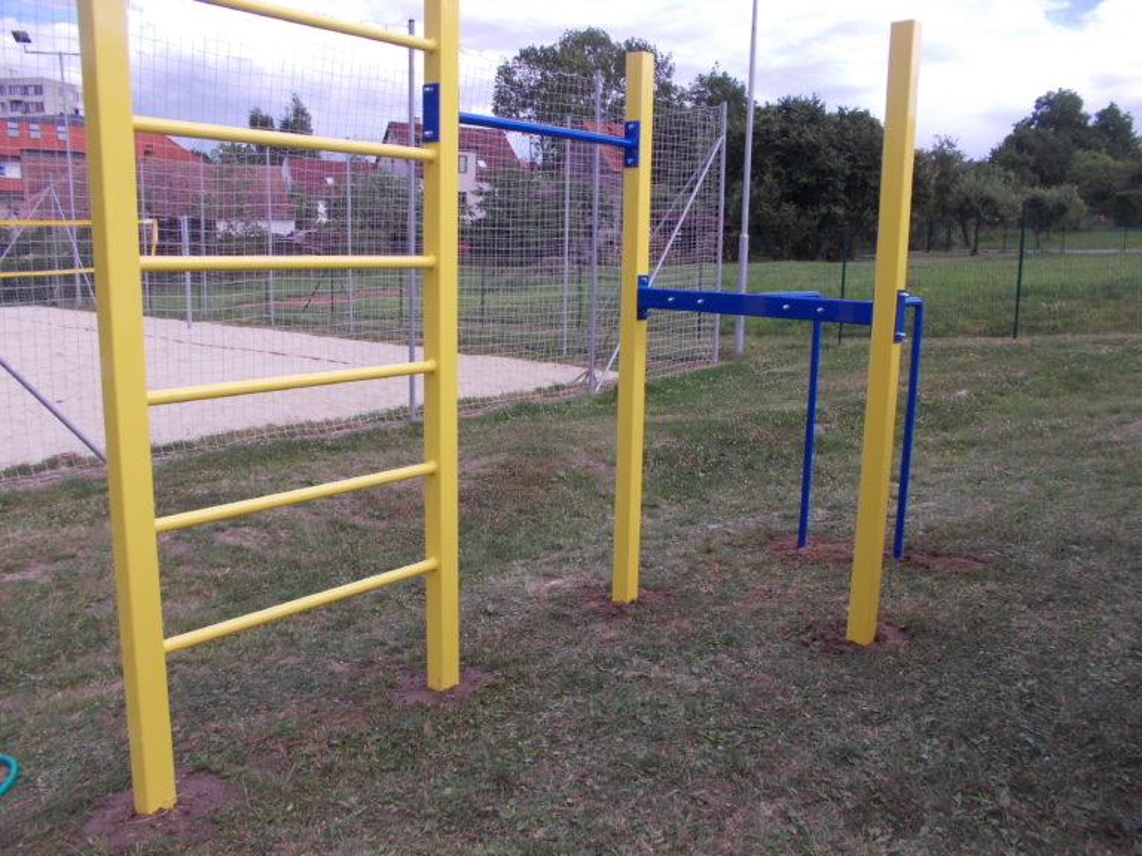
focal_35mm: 29
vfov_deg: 48.2
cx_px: 571
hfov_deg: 61.7
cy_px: 428
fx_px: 957
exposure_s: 1/400
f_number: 3.3
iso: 80
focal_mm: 4.1
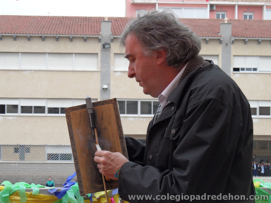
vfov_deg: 18.4
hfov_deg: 24.4
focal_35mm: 80
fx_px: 626
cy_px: 102
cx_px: 136
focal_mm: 13.2
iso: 100
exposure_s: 1/90
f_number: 4.2
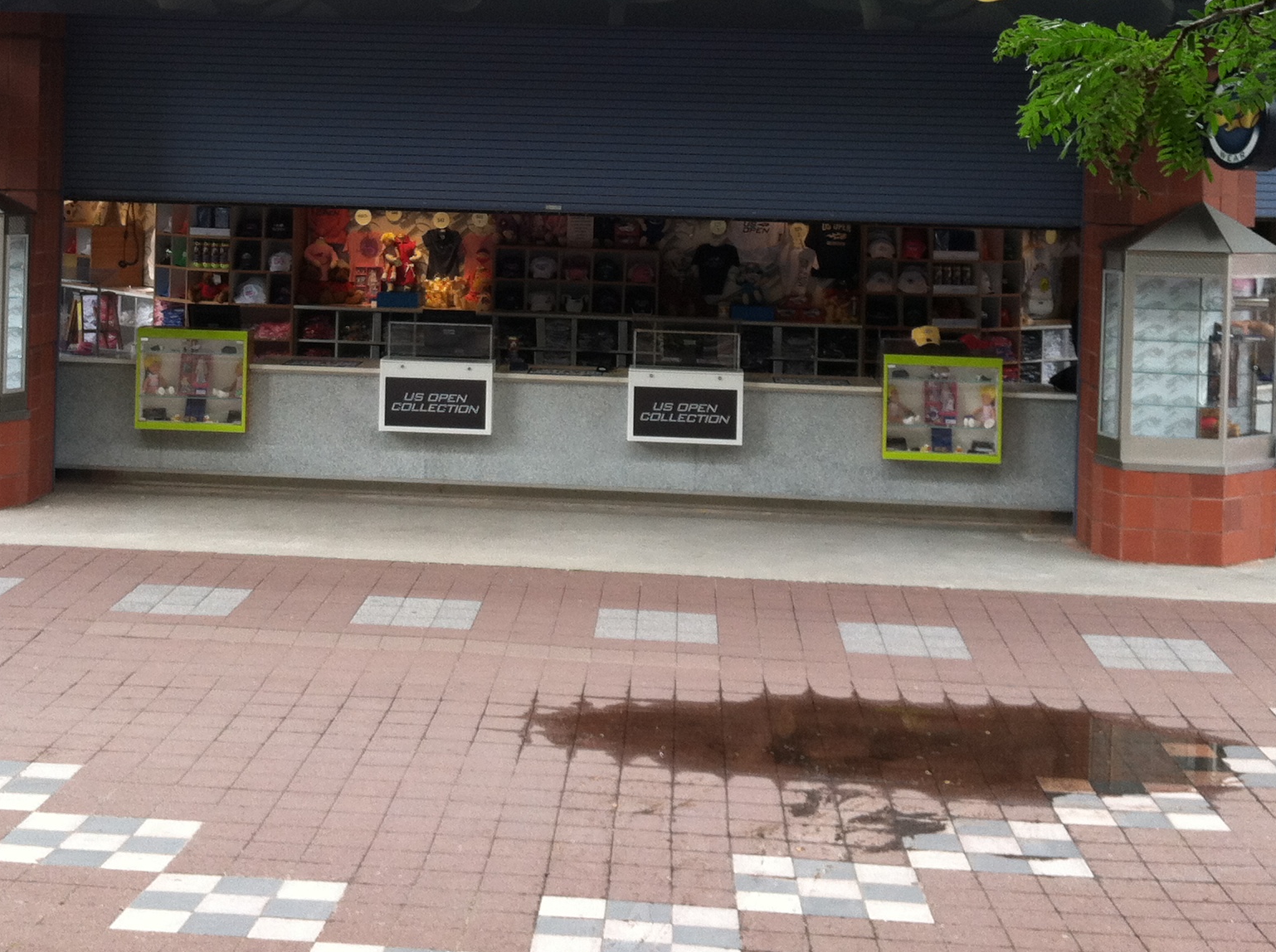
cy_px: 174
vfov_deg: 24.3
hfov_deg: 32.6
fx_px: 2171
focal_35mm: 59
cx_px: 502
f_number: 2.8
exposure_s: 1/117
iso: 80
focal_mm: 3.85
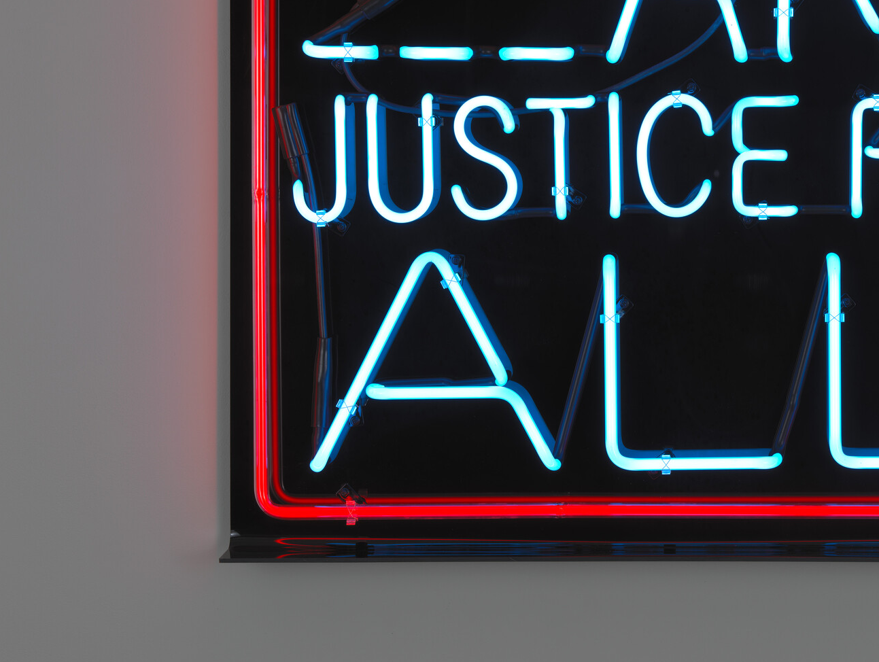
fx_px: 3103
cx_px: 692
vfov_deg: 12.1
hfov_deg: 16.0
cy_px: 167
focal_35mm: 122
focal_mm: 120
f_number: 13
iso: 64
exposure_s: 1/6
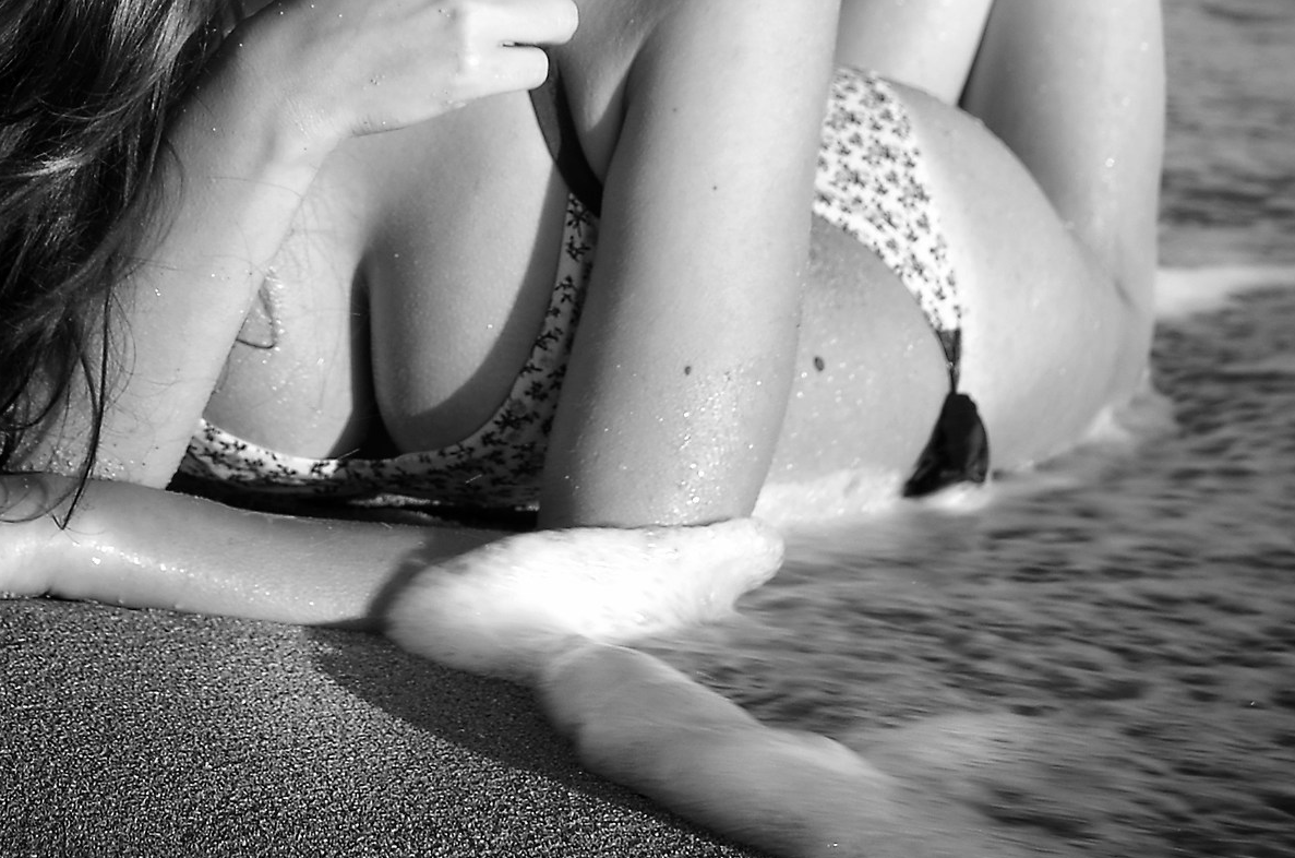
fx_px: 3266
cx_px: 779
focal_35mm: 91
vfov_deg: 14.9
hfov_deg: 22.4
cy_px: 150
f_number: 5.6
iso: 100
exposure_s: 1/200
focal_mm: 30
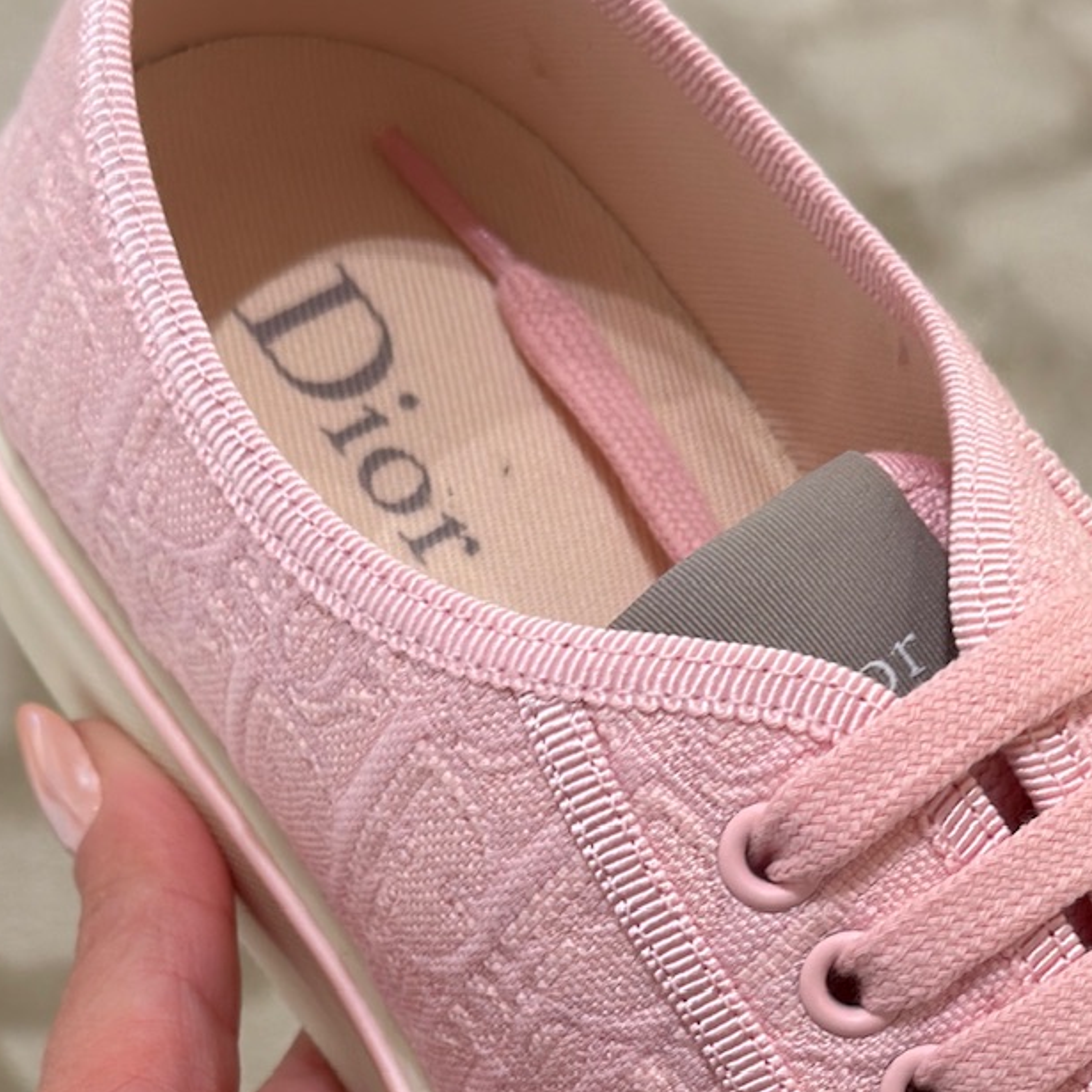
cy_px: 1104
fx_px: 3676
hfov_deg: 16.8
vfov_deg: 16.5
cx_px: 827
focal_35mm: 103
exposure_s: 1/121
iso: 64
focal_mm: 6.76
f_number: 1.78
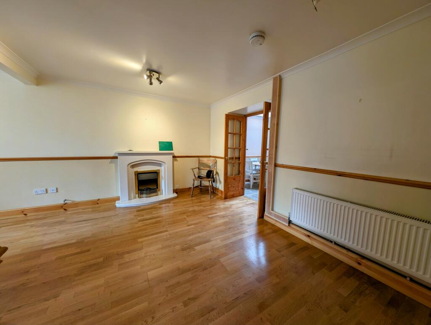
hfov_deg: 110.5
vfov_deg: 94.6
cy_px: 162
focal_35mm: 12
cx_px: 216
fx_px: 150
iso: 40
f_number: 1.95
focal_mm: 2.23
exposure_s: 1/15.9
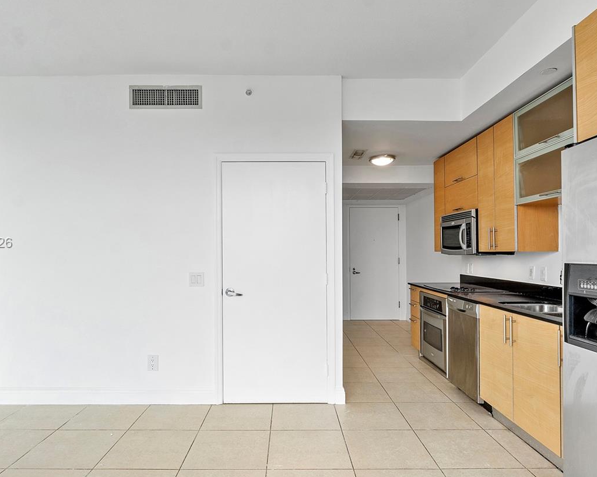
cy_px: 243
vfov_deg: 63.1
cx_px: 297
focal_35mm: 22
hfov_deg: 75.0
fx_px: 389
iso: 160
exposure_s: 1/13
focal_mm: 10
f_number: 11
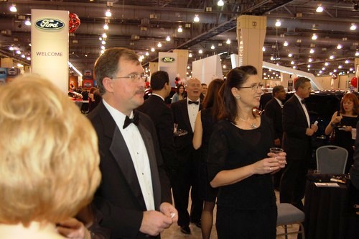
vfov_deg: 31.8
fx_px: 418
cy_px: 120
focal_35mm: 42
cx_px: 180
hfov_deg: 46.5
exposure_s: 1/60
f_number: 4.2
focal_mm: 28
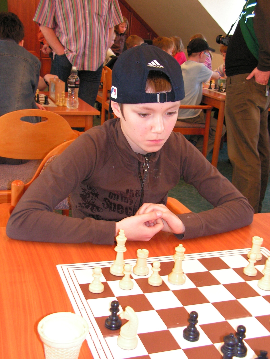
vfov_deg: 42.9
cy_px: 180
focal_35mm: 44
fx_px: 458
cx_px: 135
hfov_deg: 32.9
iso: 200
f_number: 3.2
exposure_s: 1/40
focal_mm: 7.4
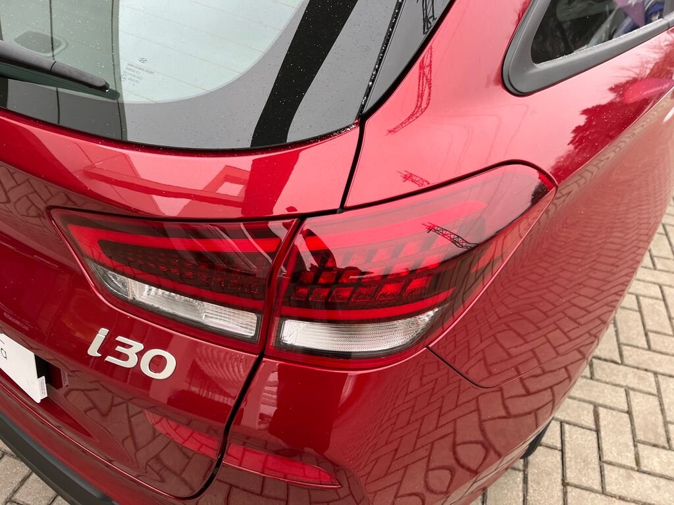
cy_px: 252
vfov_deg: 53.1
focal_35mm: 26
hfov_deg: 67.3
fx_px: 506
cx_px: 337
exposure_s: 1/121
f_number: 1.6
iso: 125
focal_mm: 5.1
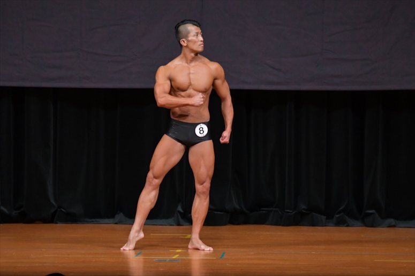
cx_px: 208
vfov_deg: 4.8
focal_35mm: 285
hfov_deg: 7.2
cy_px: 138
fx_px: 3284
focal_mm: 190
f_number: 5.6
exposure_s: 1/400
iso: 4000
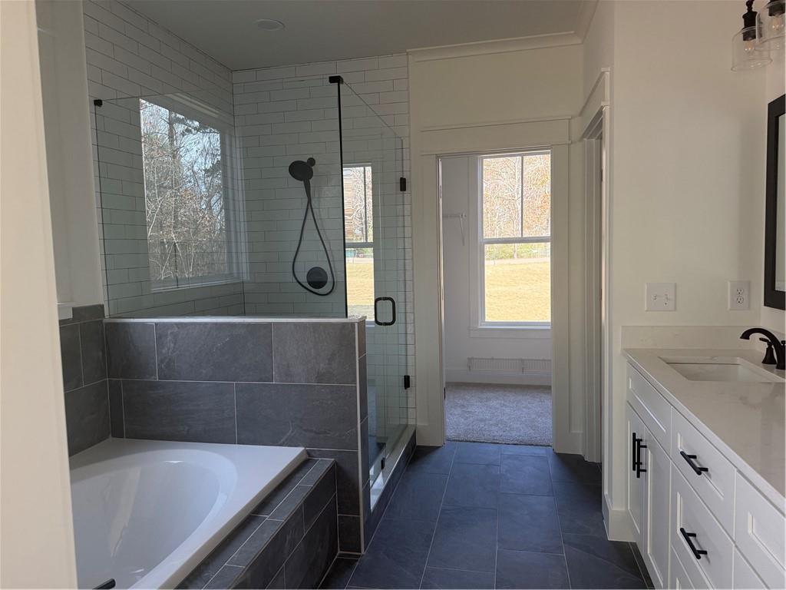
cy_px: 295
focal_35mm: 24
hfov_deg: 71.6
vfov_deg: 56.8
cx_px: 393
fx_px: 545
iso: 200
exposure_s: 1/211
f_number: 1.78
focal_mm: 6.76
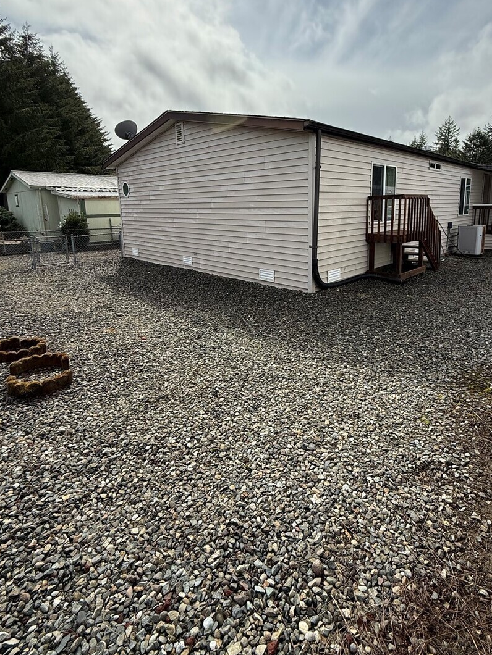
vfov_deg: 83.8
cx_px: 285
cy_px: 269
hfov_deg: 68.3
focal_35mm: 19
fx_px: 360
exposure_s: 1/2320
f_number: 2.2
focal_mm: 2.22
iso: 64
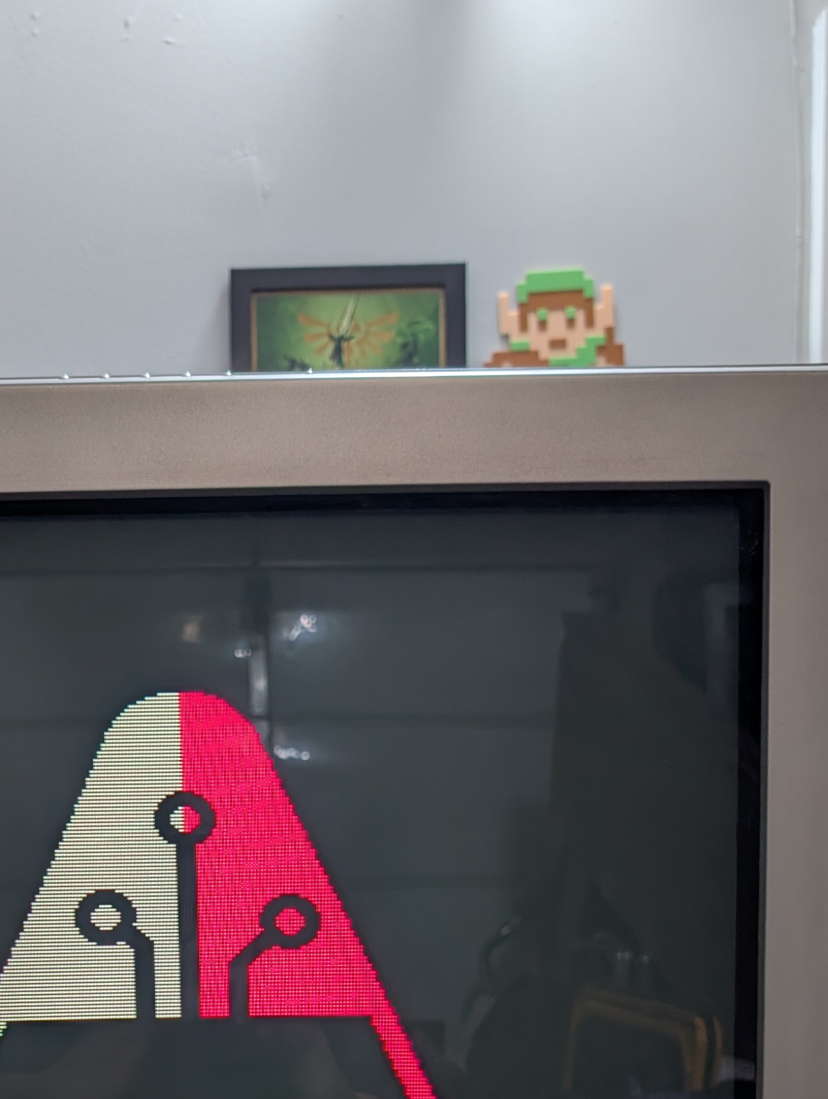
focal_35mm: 46
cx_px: 223
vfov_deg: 38.8
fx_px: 1463
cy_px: 951
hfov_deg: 31.1
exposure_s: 1/20
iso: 28
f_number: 1.68
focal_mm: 6.9
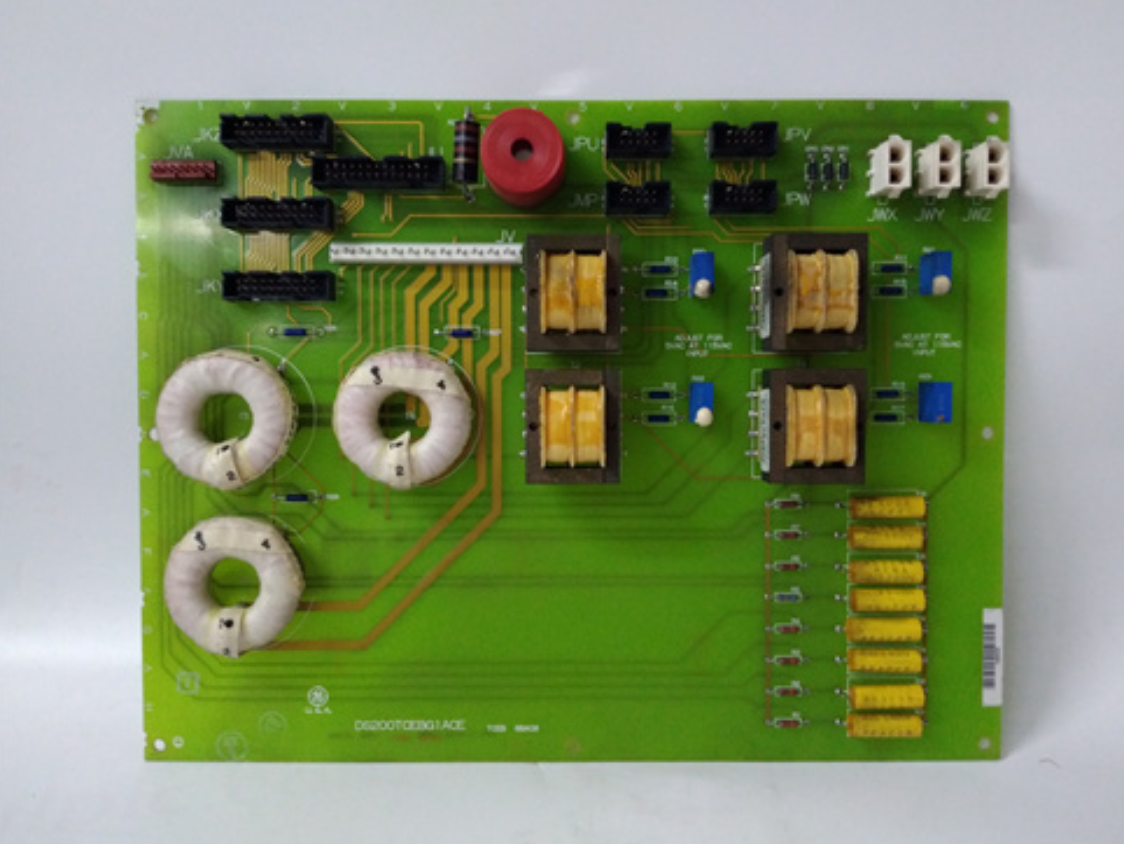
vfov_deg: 49.8
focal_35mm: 28
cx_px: 576
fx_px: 910
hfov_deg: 63.4
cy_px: 416
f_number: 2
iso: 548
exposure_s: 1/33
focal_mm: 3.79
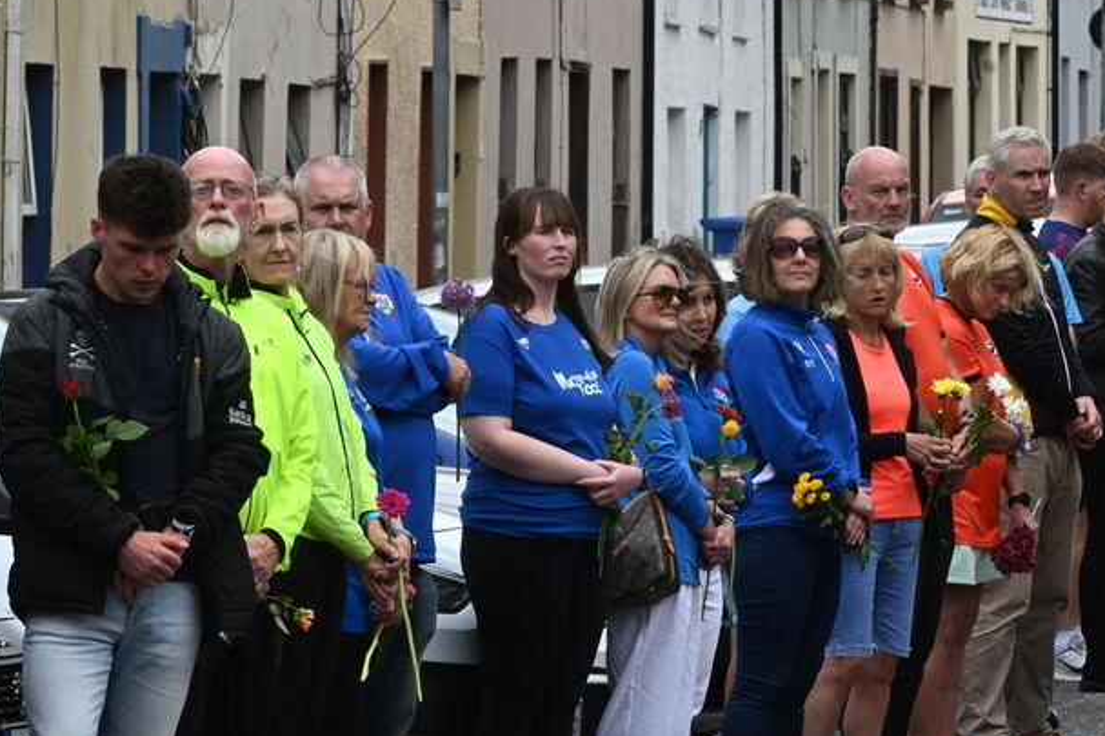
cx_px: 151
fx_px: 12120
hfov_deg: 5.2
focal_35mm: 395
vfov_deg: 3.5
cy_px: 469
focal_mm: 200
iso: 640
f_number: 18
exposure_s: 1/200
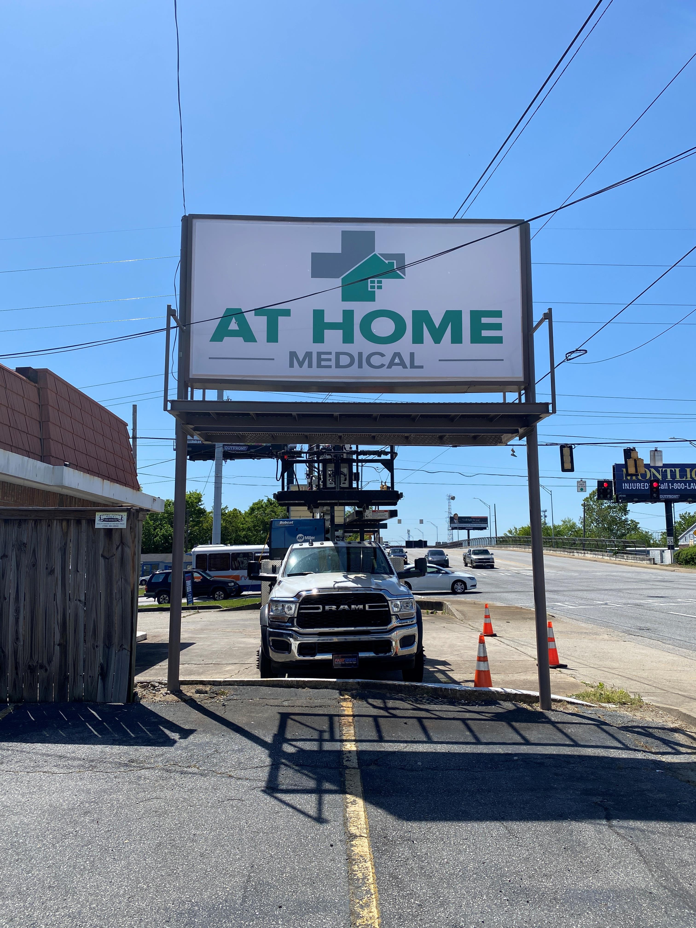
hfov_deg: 53.1
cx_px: 348
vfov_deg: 67.3
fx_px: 697
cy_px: 464
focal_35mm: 26
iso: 32
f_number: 1.8
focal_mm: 4.25
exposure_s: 1/3497
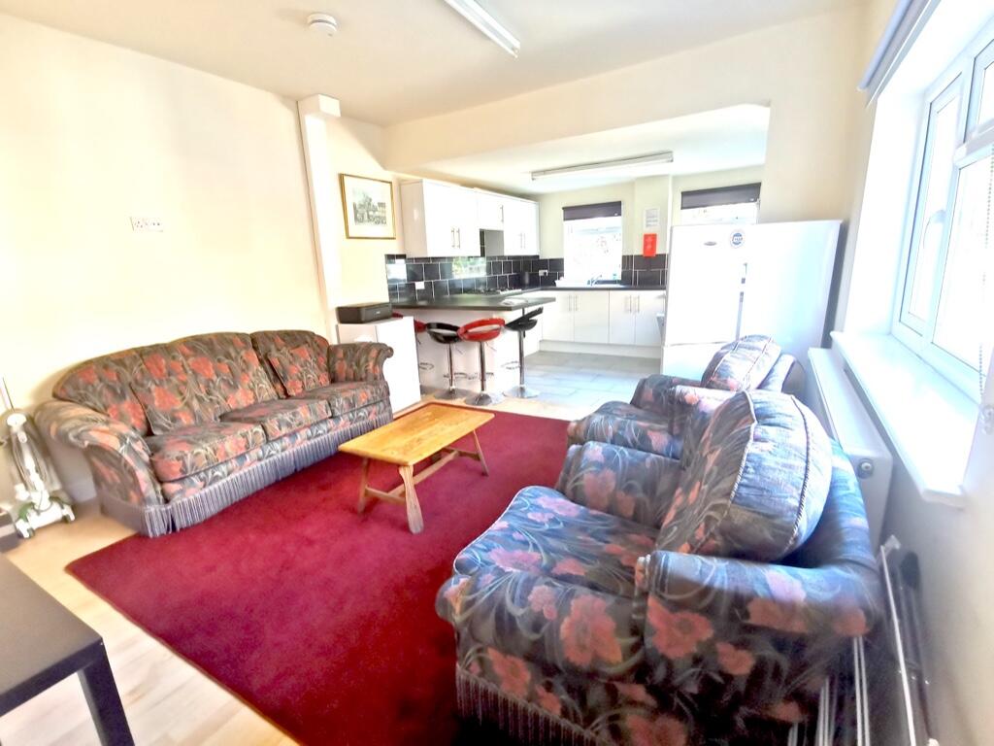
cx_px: 497
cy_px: 373
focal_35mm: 16
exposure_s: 1/50
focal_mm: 2.35
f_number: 2.2
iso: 200
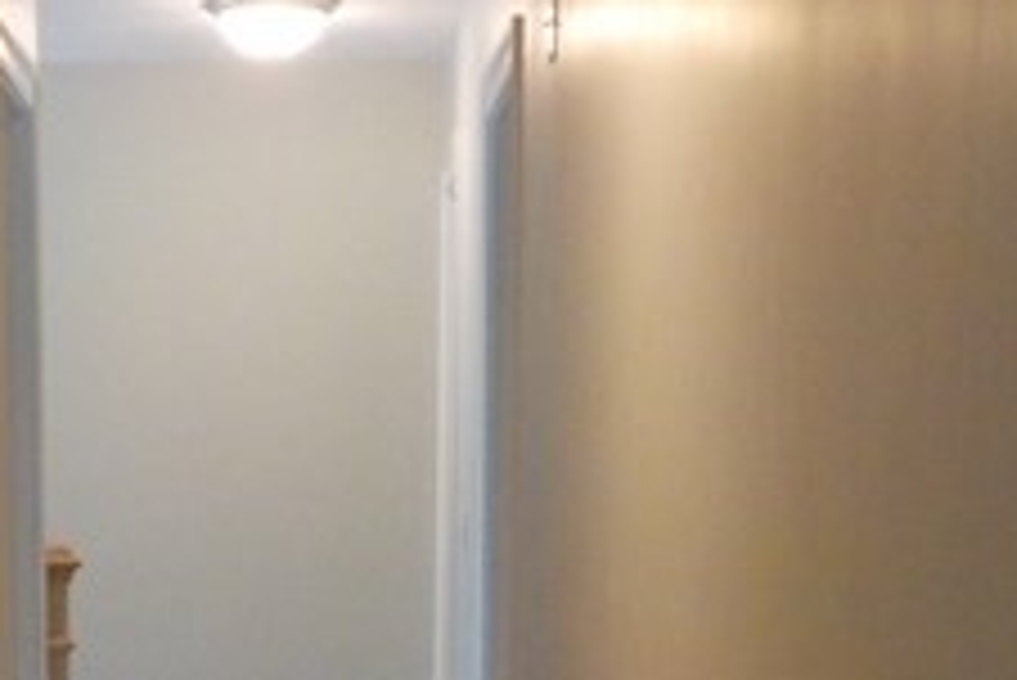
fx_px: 2996
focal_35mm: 106
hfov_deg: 19.1
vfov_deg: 12.1
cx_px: 207
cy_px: 1144
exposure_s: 1/30
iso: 360
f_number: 3.3
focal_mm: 4.1
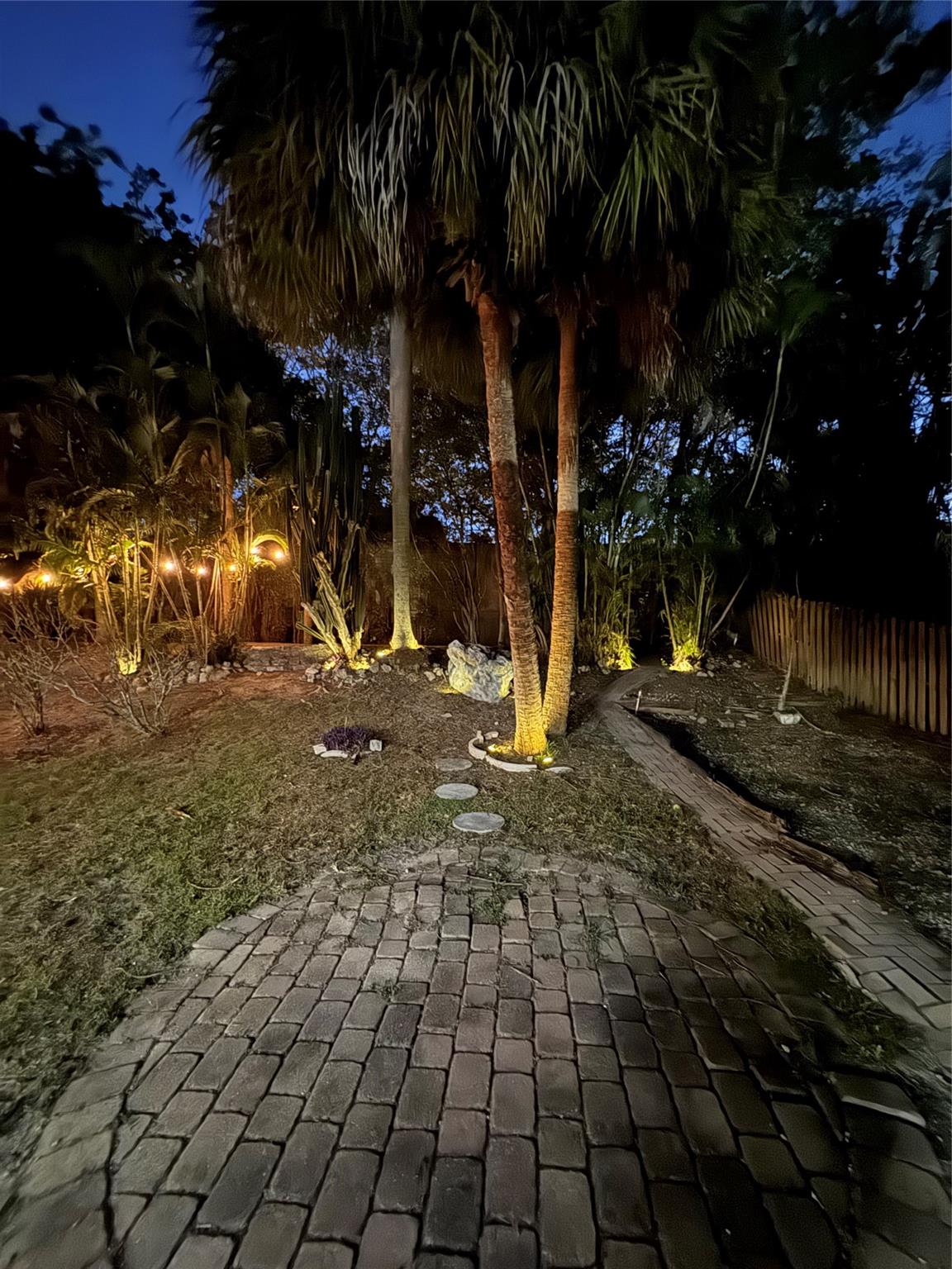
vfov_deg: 102.1
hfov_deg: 85.7
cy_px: 634
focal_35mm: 14
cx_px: 476
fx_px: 513
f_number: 2.2
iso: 2500
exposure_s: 1/4
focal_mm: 2.22
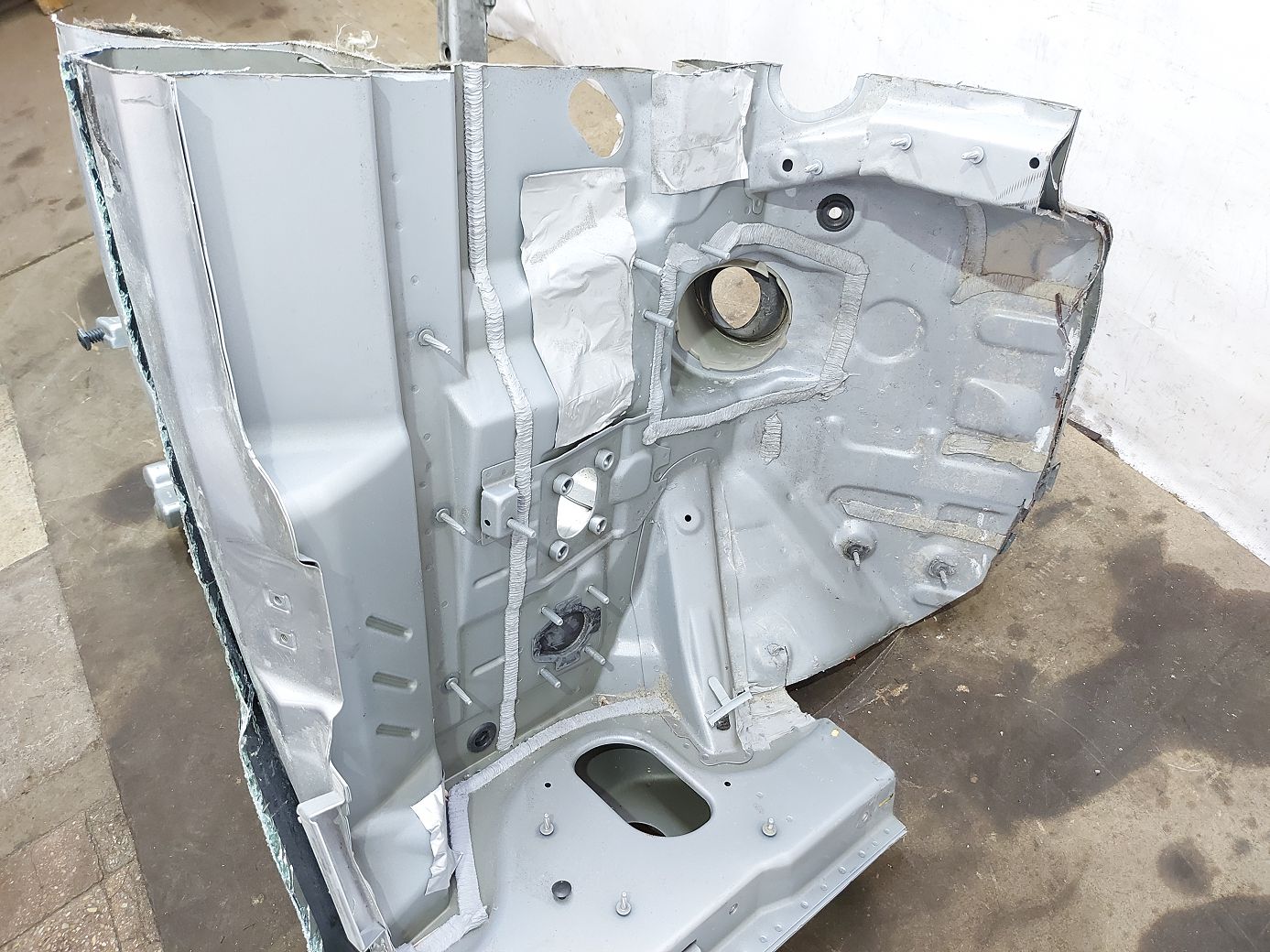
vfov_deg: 56.8
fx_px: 880
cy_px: 476
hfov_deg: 71.6
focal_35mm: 24
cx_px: 635
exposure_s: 1/33
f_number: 1.8
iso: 250
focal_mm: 5.23
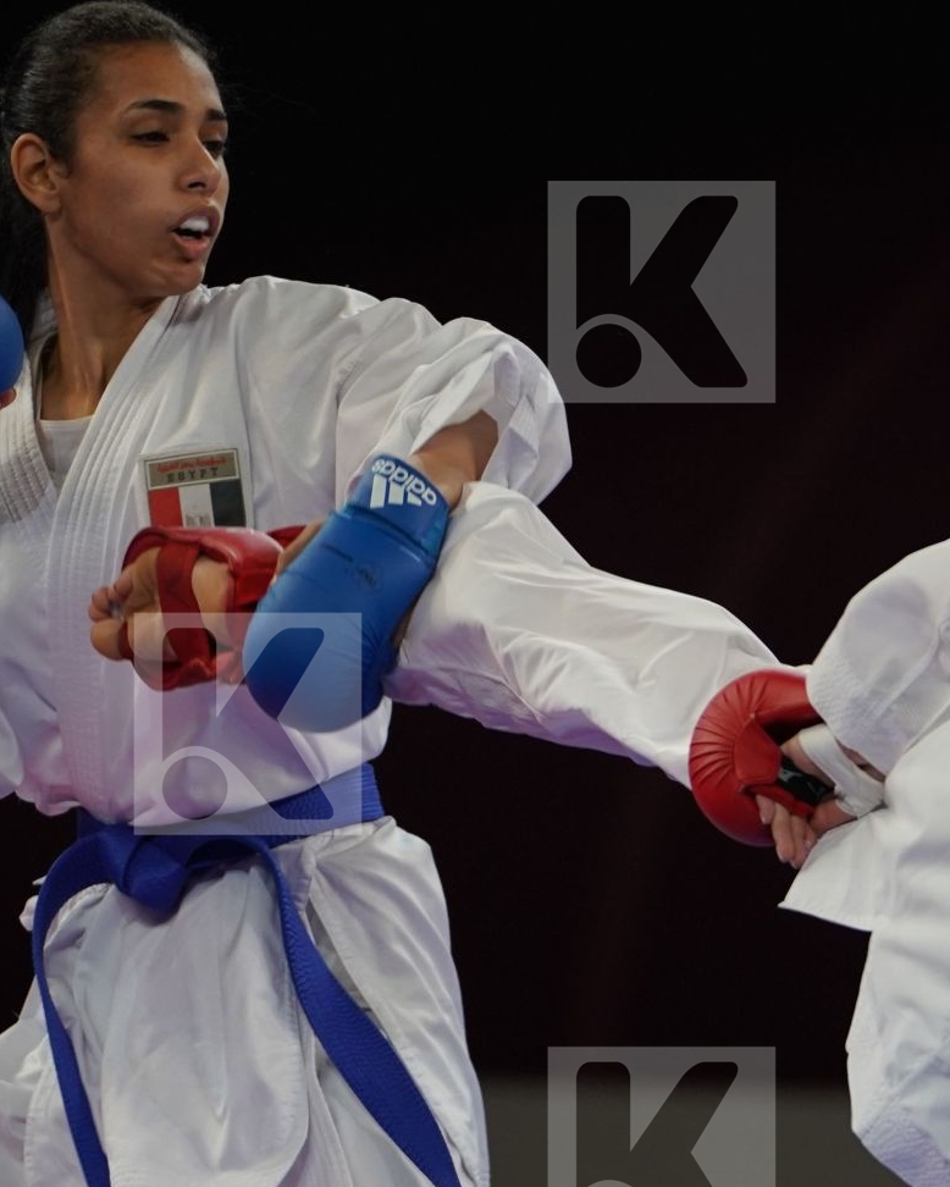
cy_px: 724
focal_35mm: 497
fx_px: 17462
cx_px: 662
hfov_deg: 3.1
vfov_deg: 3.9
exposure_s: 1/1000
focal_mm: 191
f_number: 2.8
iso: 1000
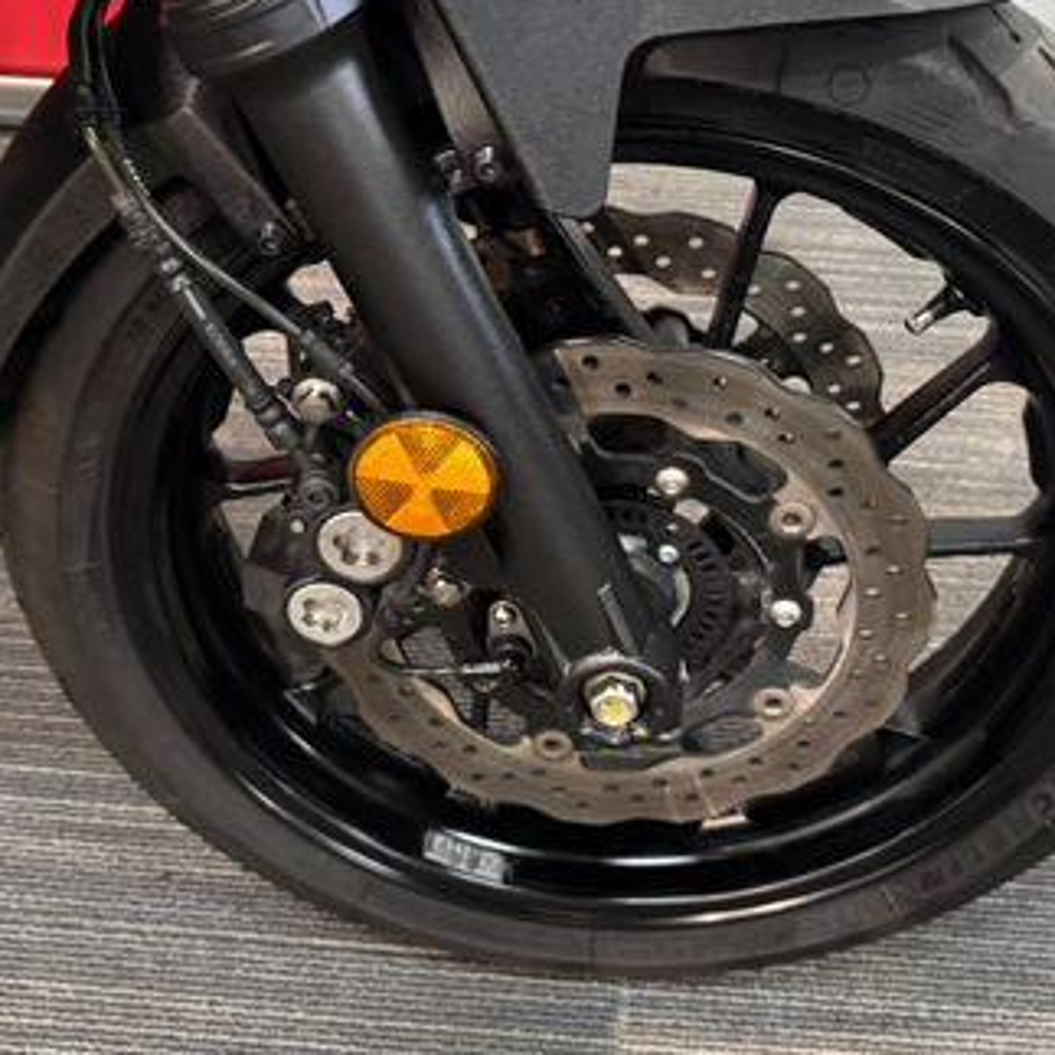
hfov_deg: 40.0
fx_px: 1448
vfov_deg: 39.2
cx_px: 545
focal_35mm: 42
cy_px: 297
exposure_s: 1/33
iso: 800
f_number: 1.78
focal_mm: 6.76
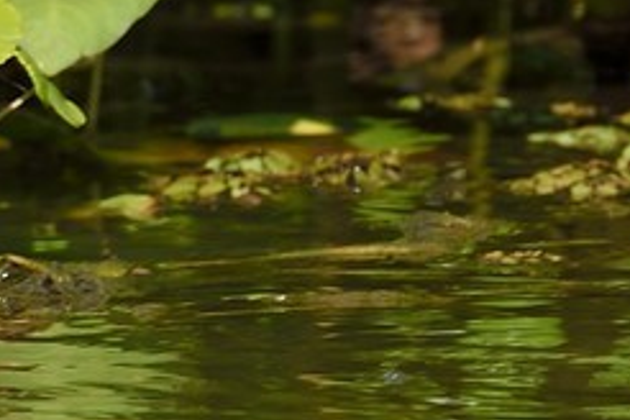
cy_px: -243
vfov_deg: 1.1
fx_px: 22783
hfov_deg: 1.6
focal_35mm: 1302
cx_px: 2023
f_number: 8
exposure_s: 1/400
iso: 200
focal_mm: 200
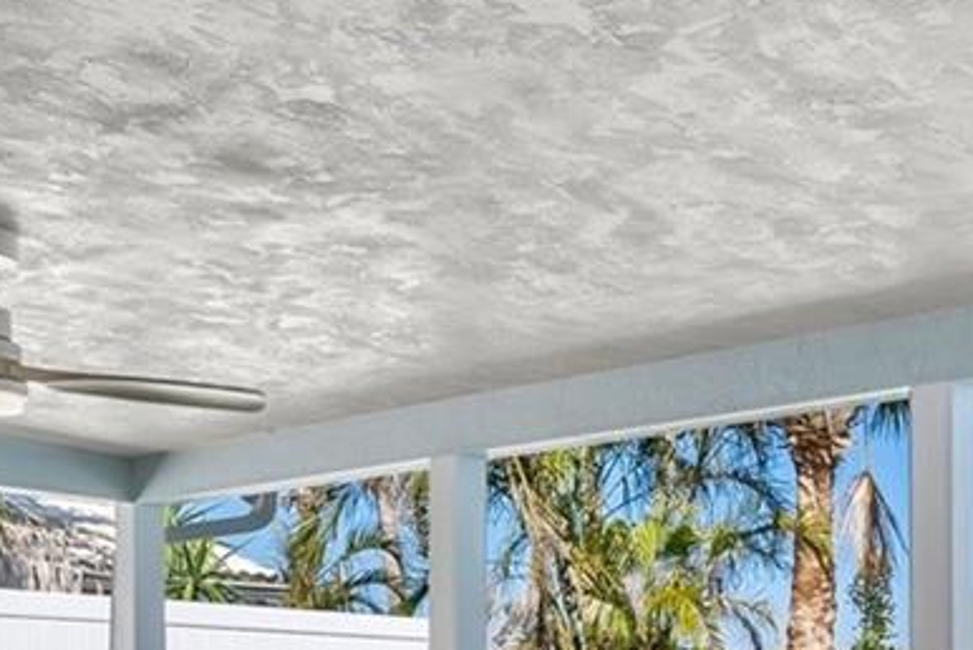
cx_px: 834
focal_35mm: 58
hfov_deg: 33.1
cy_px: 722
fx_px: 1569
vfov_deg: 22.1
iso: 250
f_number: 9
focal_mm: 14
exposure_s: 1/1250
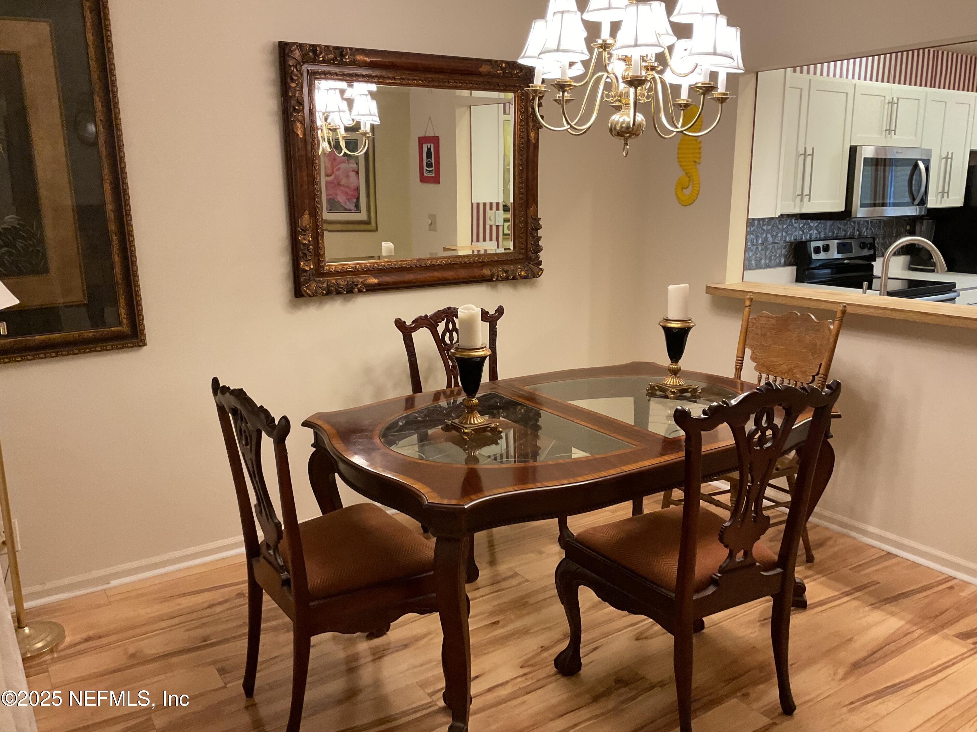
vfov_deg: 48.2
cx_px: 488
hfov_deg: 61.7
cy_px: 366
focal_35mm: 29
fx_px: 818
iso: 125
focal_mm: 3
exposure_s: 1/60
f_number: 1.8
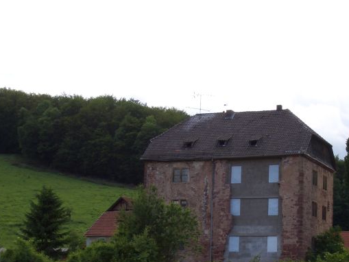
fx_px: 777
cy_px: 202
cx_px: 224
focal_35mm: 77
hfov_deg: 25.2
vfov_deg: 19.0
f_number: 5
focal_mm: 8.2
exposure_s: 1/200
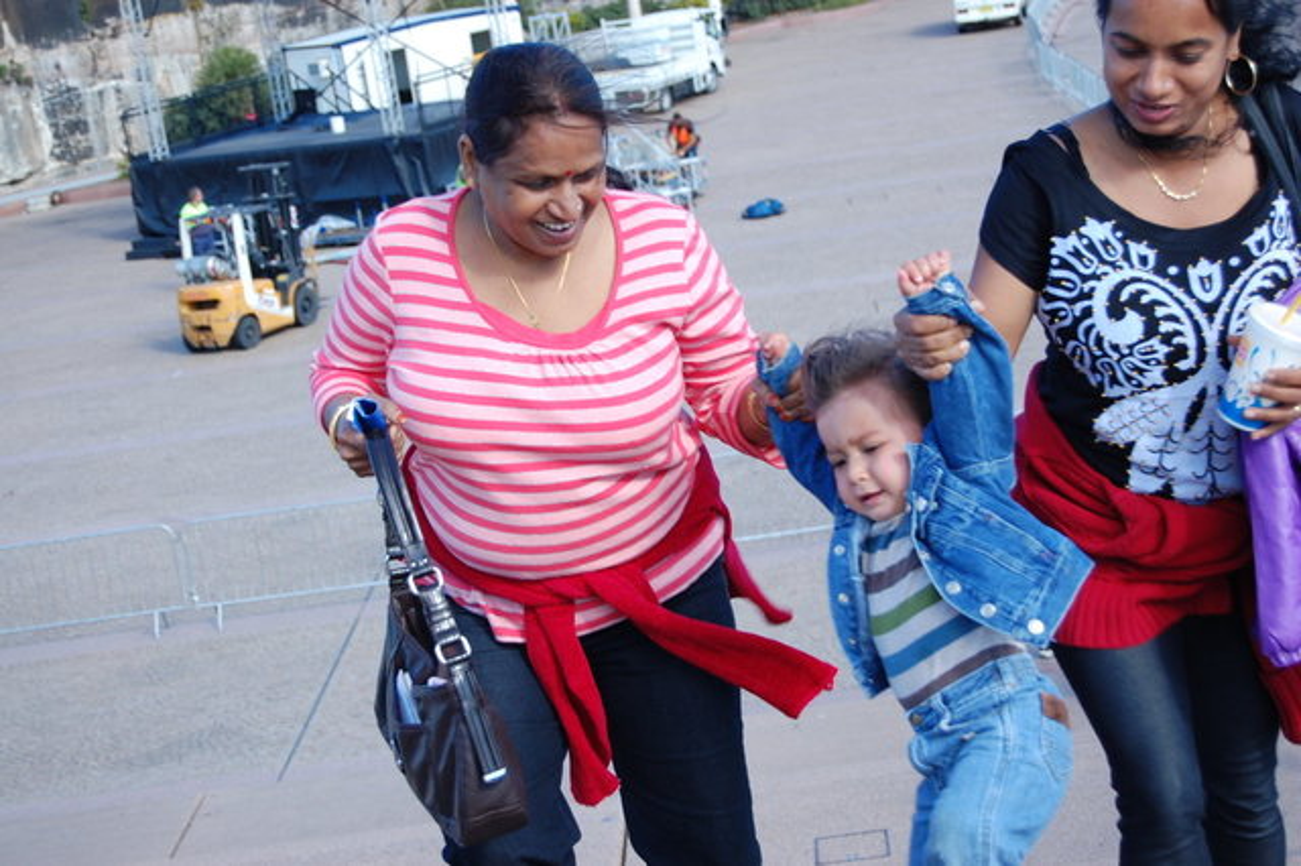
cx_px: 650
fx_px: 2601
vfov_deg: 18.9
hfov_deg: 28.1
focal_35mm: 72
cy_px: 433
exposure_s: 1/160
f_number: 6.3
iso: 200
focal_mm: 48
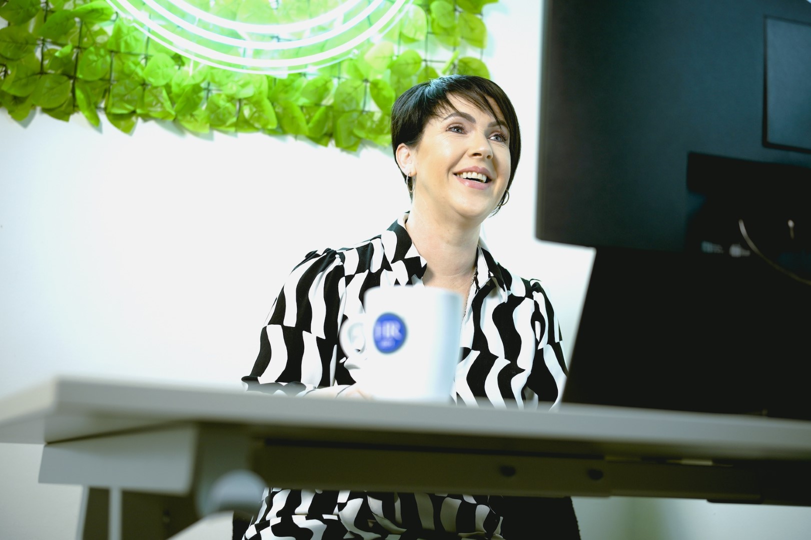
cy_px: 270
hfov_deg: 37.9
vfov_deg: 25.7
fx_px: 1182
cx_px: 406
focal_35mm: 52
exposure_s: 1/50
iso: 125
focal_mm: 35
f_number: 2.2
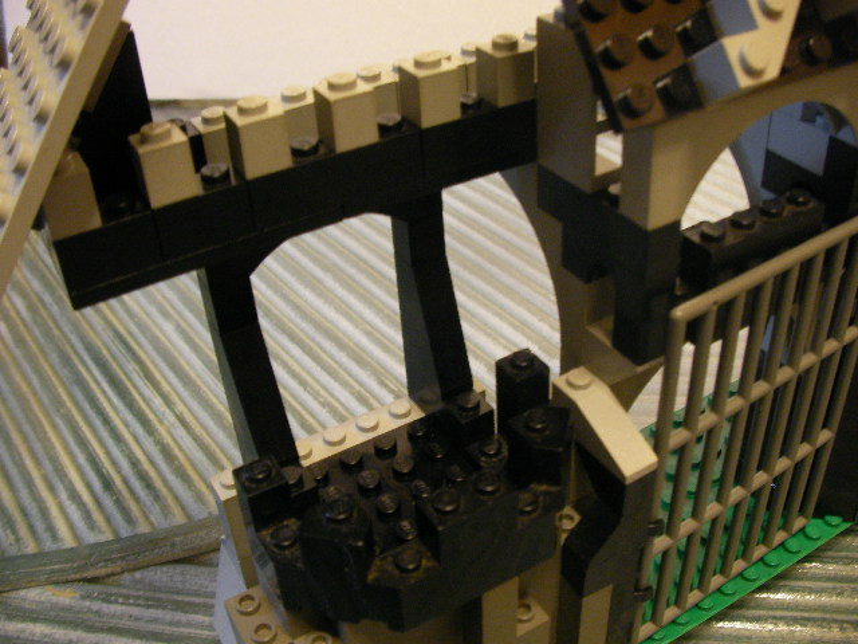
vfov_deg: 37.7
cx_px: 429
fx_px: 942
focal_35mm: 38
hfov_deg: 49.0
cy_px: 322
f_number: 3.5
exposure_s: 1/2.6
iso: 200
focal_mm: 6.3
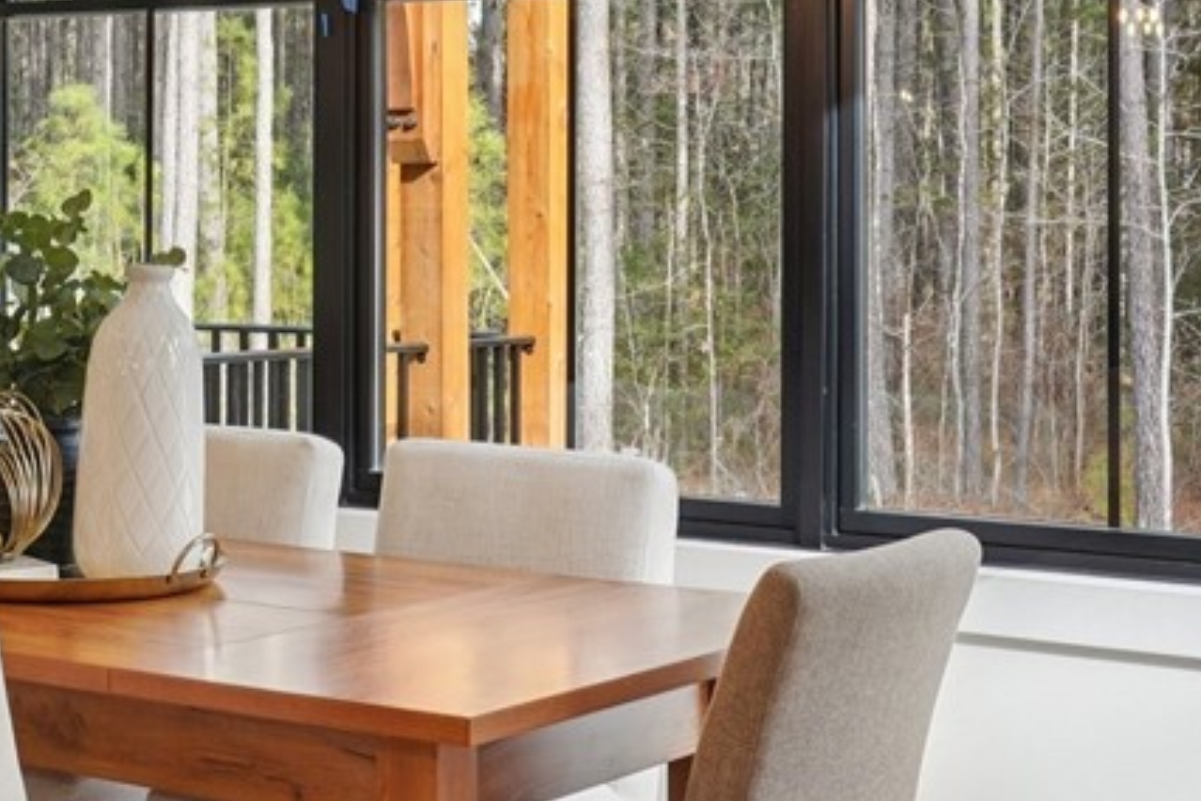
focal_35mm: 79
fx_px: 2635
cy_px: 154
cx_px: 54
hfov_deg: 24.7
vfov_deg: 17.1
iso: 125
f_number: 9
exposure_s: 1/15
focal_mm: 31
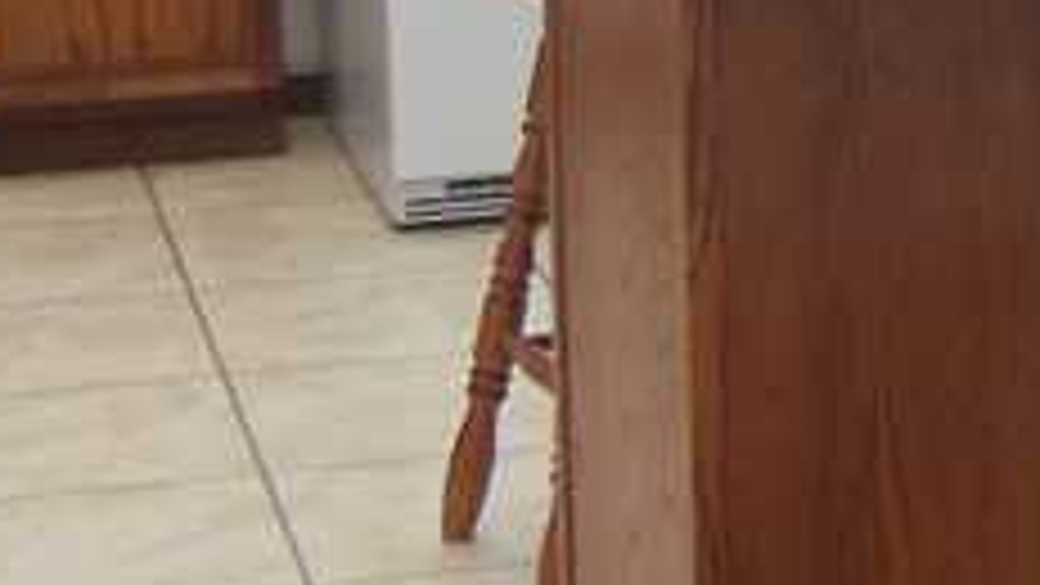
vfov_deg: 6.5
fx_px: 5020
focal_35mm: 182
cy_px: -603
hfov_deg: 11.5
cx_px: 1425
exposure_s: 1/30
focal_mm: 5.2
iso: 125
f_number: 3.3
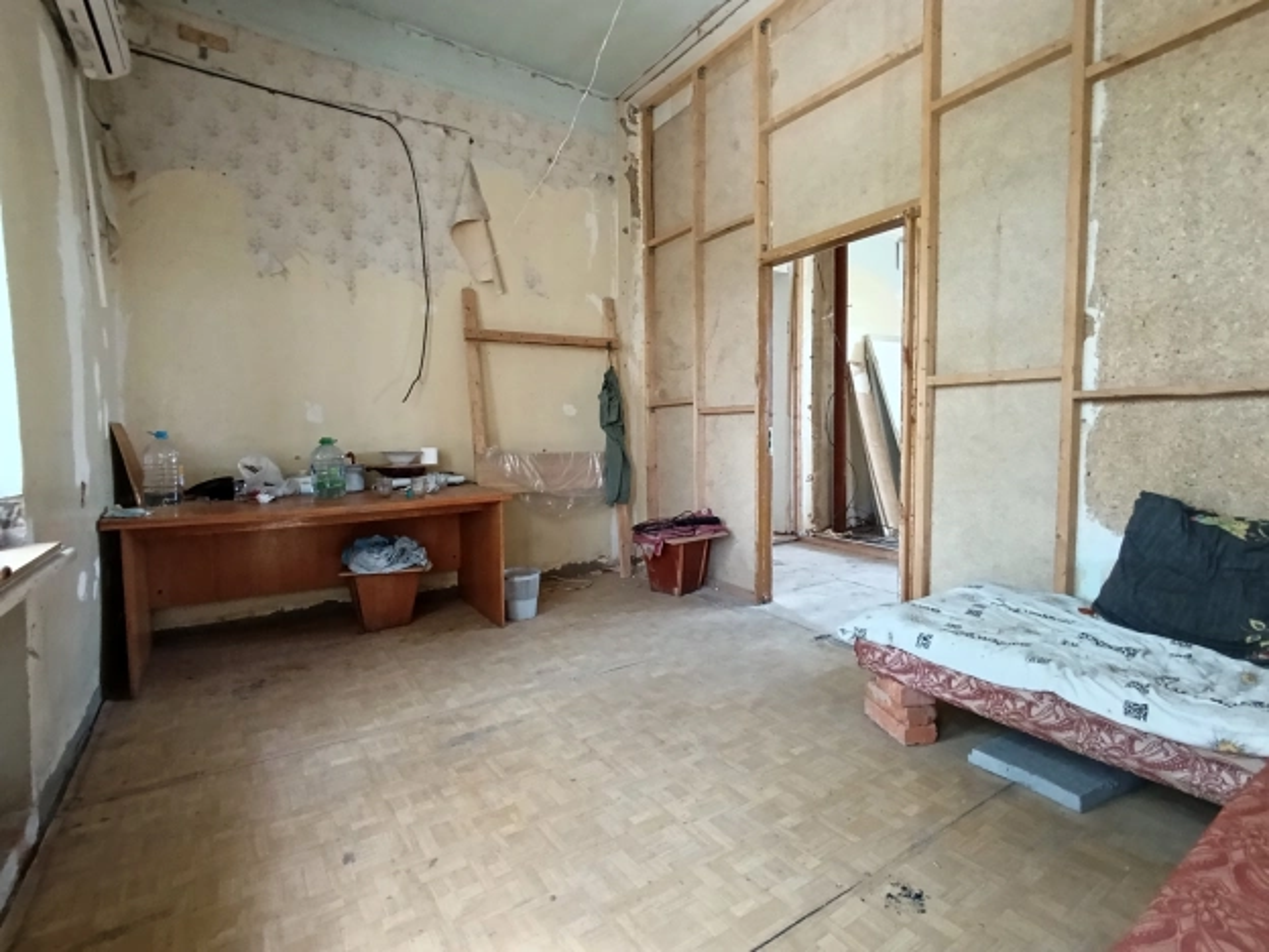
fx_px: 587
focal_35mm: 16
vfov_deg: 78.1
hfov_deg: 94.5
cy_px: 476
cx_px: 634
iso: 640
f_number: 2.2
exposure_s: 1/33.3
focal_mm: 1.65
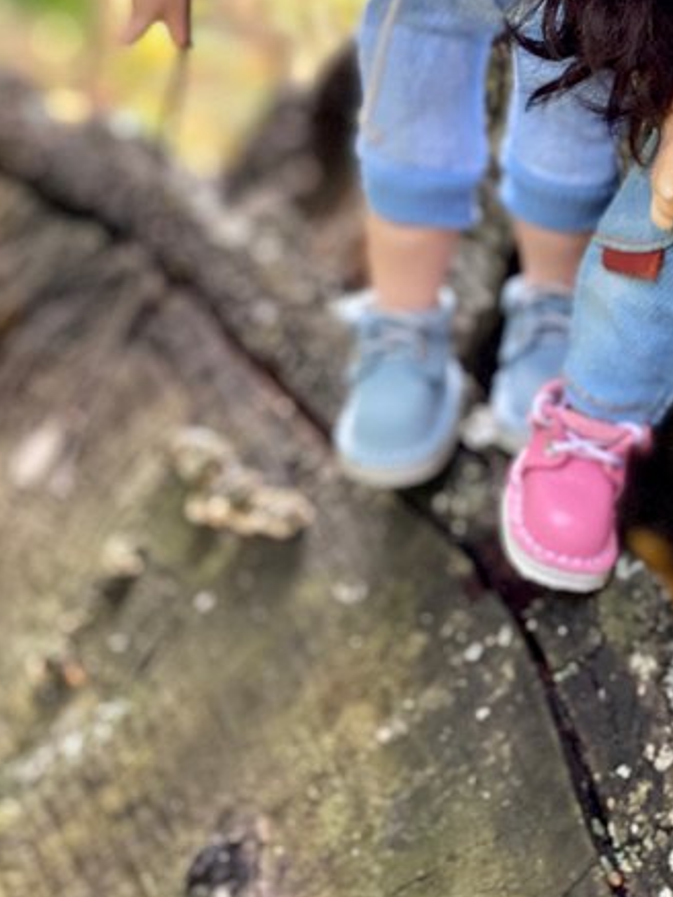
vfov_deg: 16.1
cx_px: 605
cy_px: -99
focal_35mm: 119
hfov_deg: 12.4
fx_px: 3083
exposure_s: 1/107
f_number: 2
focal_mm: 6
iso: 250
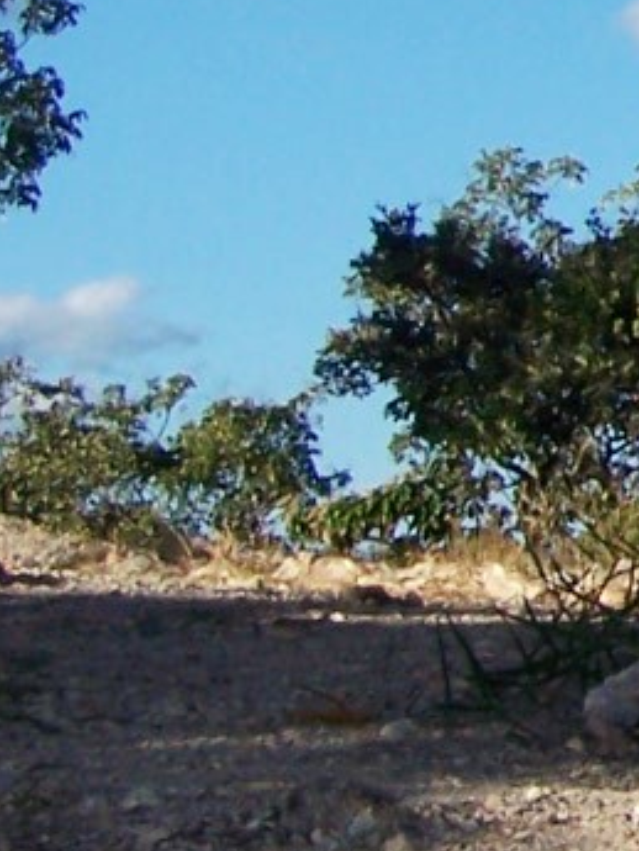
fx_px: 4206
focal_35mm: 171
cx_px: 1707
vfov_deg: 11.4
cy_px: -104
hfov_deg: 7.8
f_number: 4
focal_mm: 6.3
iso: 80
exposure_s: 1/800
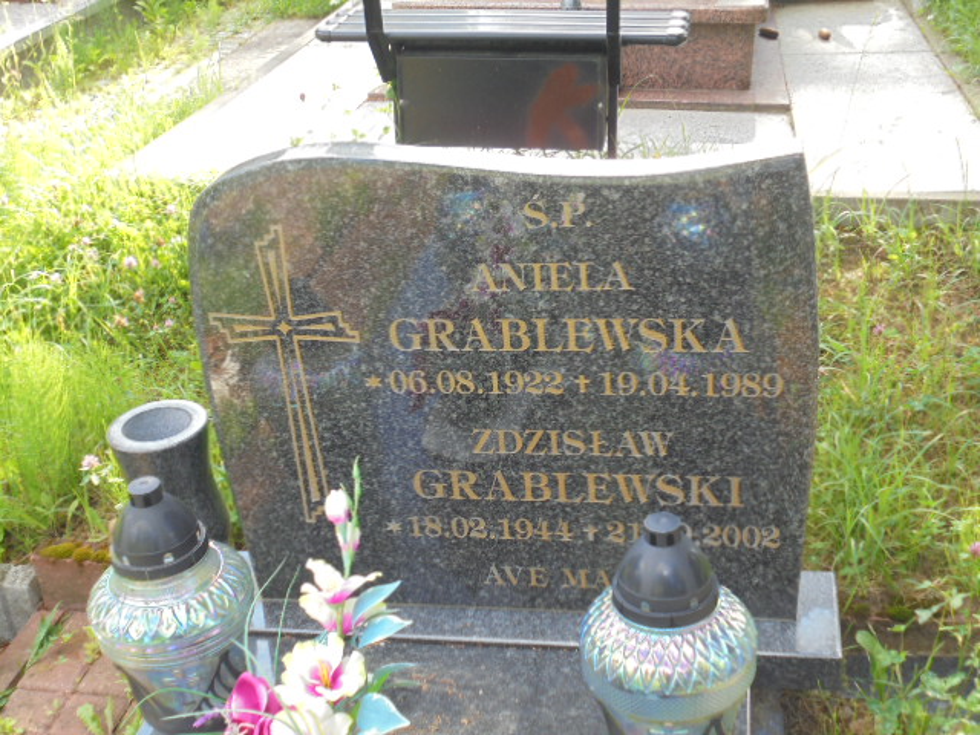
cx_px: 490
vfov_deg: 33.6
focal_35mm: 43
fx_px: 1217
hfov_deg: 43.9
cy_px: 368
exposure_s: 1/50
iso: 100
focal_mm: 7.8
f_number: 4.5
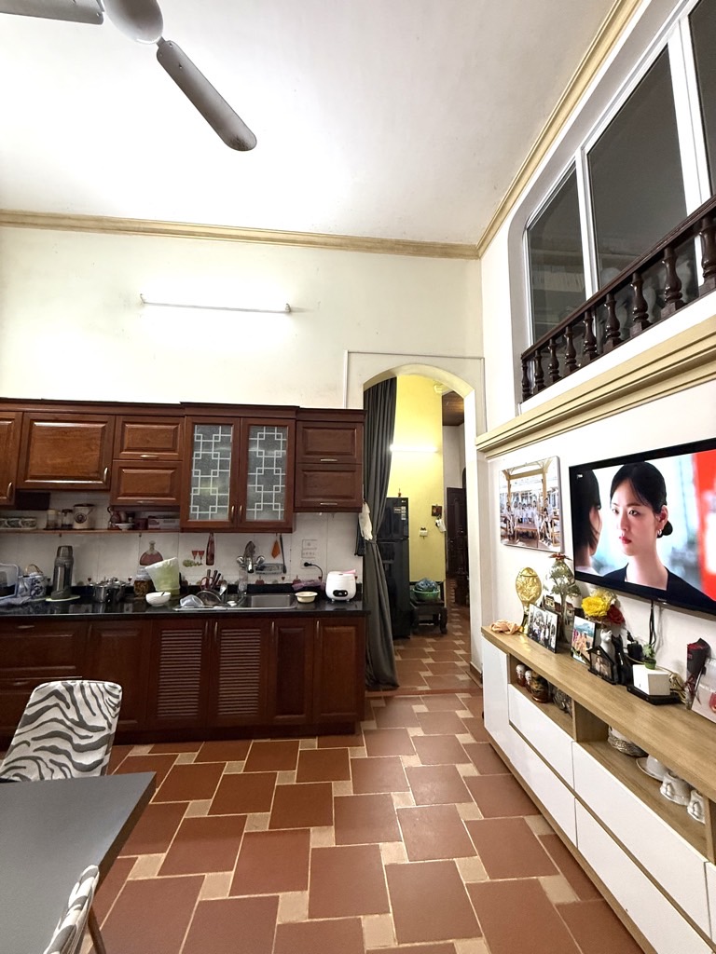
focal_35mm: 14
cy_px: 477
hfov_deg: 85.7
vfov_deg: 102.1
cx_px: 358
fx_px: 386
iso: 400
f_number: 2.2
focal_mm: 2.22
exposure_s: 1/50
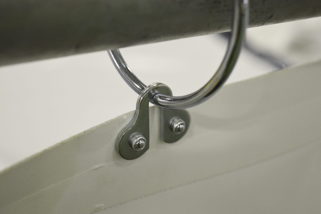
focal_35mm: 60
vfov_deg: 22.6
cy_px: 107
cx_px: 160
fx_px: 535
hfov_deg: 33.4
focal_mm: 40
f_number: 5.6
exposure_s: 1/60
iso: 640
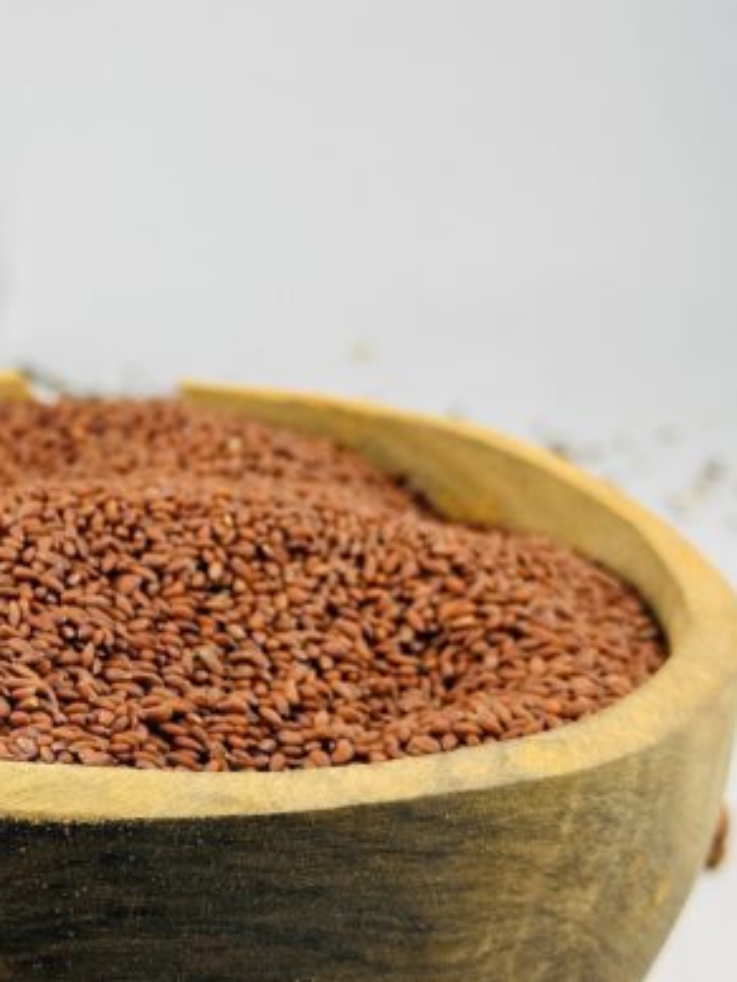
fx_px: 2810
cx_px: 20
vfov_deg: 19.8
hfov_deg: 14.7
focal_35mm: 99
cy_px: 569
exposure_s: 1/203
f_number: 1.78
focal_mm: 6.86
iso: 50
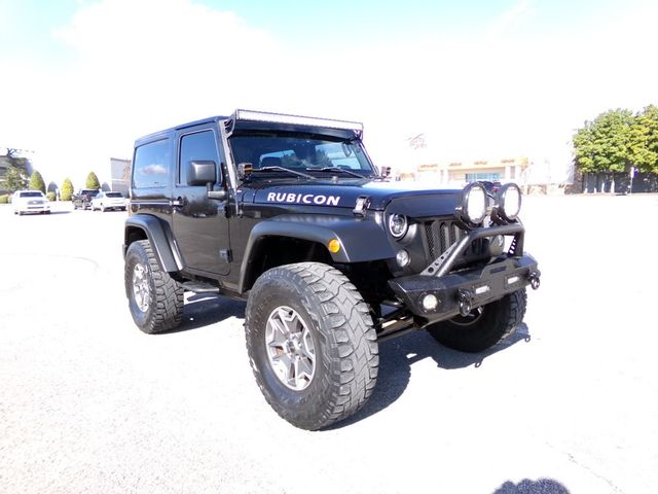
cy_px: 247
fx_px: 456
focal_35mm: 24
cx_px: 329
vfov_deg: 56.8
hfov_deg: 71.6
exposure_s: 1/210
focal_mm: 4.3
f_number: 3.7
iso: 100
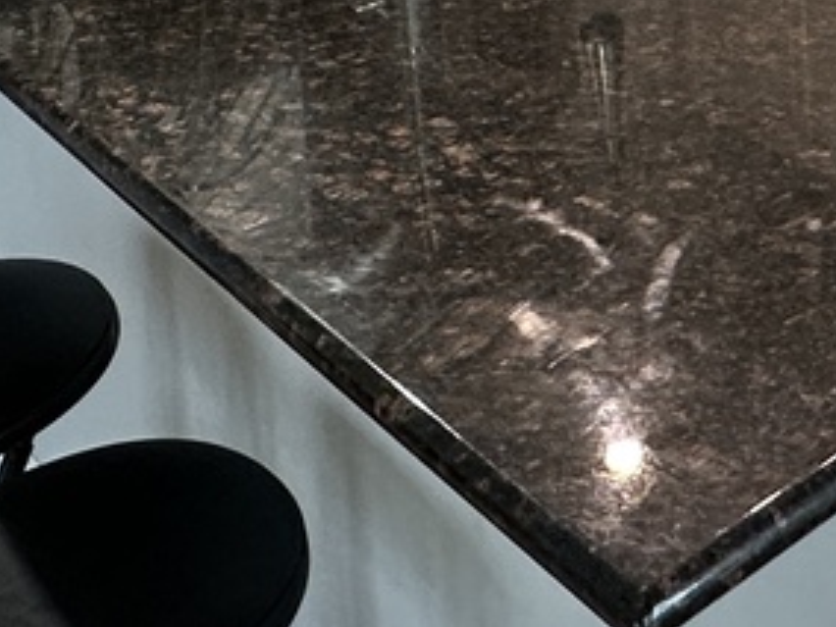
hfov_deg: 25.7
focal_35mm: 71
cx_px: 877
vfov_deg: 17.1
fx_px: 1715
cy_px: -500
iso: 200
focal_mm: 2.22
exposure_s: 1/120
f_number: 2.2
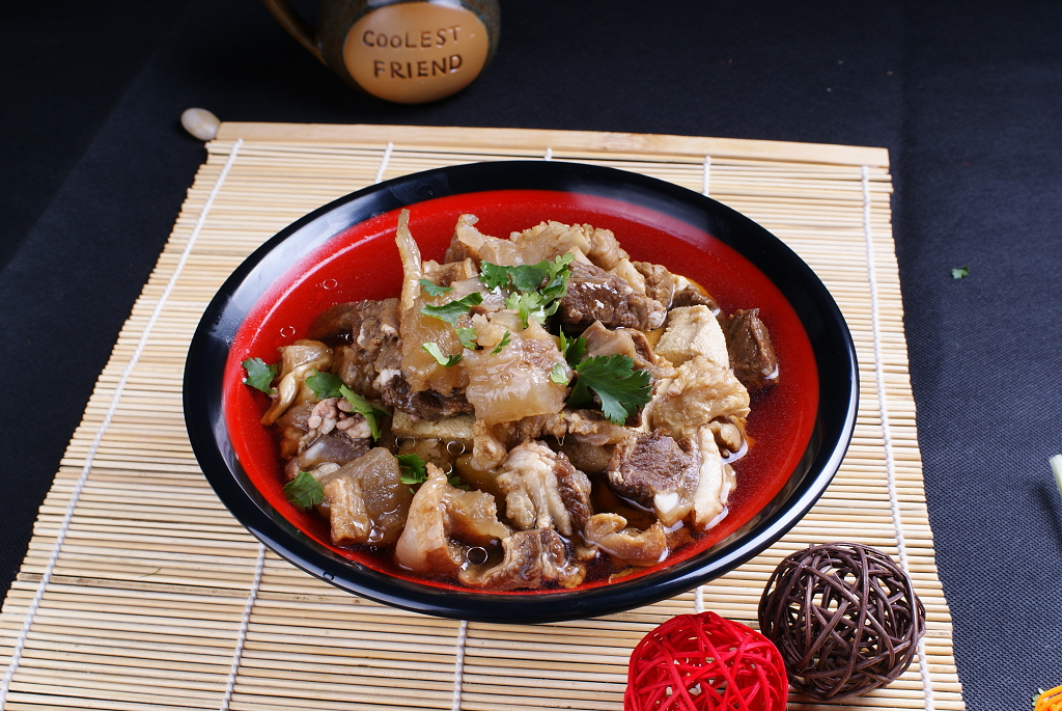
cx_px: 531
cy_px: 356
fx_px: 1329
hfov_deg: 43.6
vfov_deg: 29.9
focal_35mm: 45
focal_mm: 30
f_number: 11
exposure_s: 1/160
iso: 100
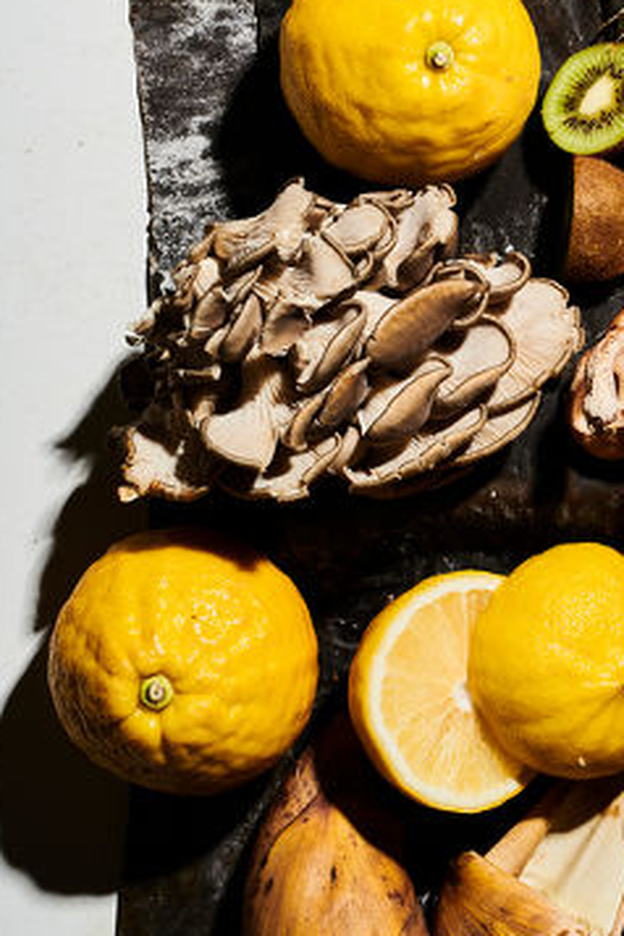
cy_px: 341
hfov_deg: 12.1
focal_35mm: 112
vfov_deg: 18.2
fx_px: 2912
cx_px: 659
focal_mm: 50
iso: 100
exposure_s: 1/200
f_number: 8
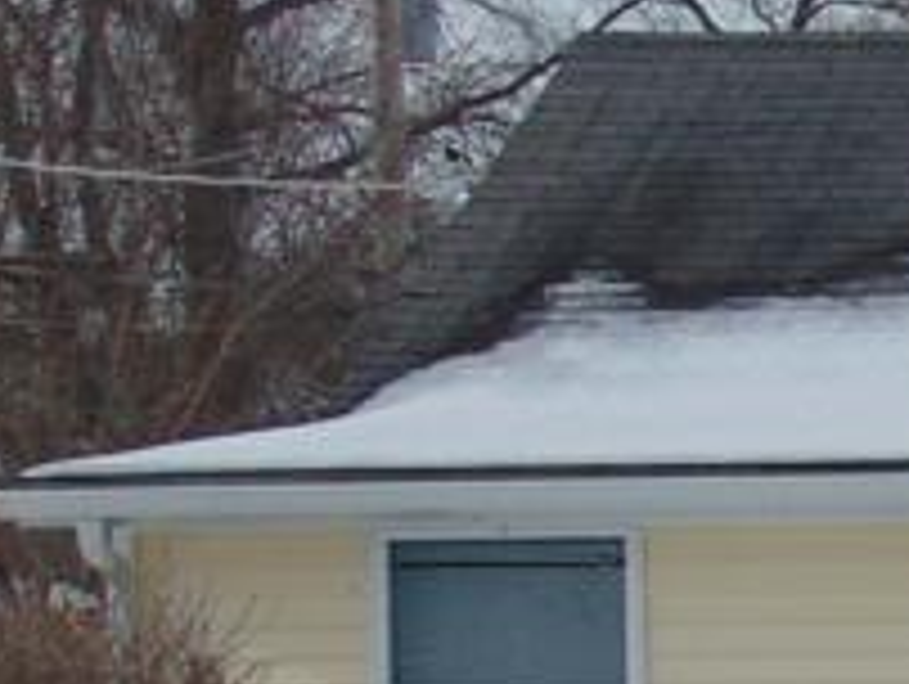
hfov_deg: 9.4
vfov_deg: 7.6
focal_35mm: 193
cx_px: 1930
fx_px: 5074
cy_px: 1022
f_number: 8.5
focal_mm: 6.9
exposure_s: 1/400
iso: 80
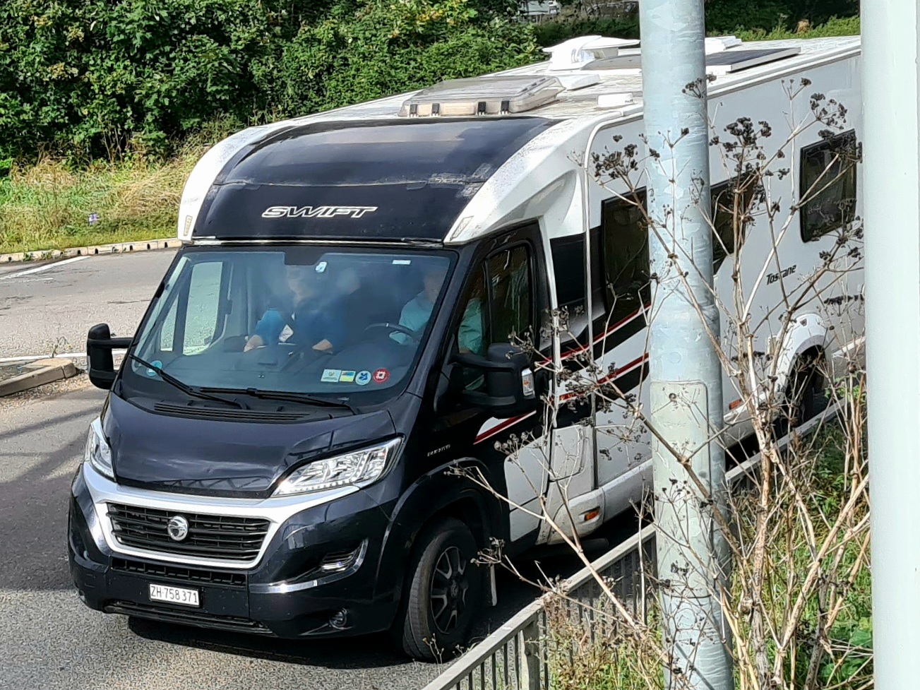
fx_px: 691
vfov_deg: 53.1
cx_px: 460
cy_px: 345
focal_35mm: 26
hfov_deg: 67.3
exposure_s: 1/1429
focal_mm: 5.4
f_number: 1.8
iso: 50
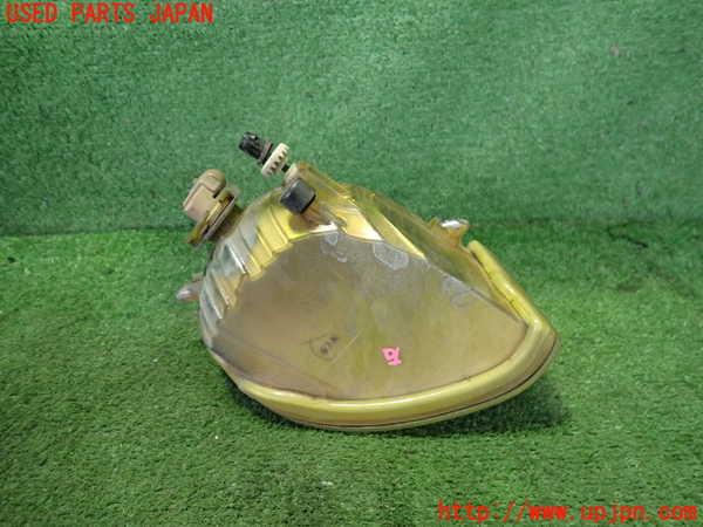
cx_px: 352
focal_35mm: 25
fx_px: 508
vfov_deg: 54.9
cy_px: 264
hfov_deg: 69.4
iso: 500
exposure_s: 1/30
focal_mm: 4.5
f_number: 2
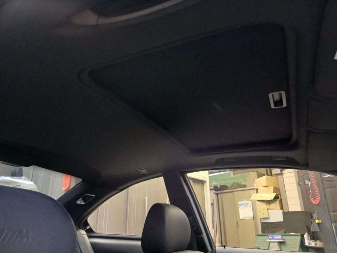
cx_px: 168
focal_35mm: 26
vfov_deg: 53.1
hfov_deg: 67.3
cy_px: 126
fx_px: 253
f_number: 1.8
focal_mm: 3.86
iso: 500
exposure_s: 1/20
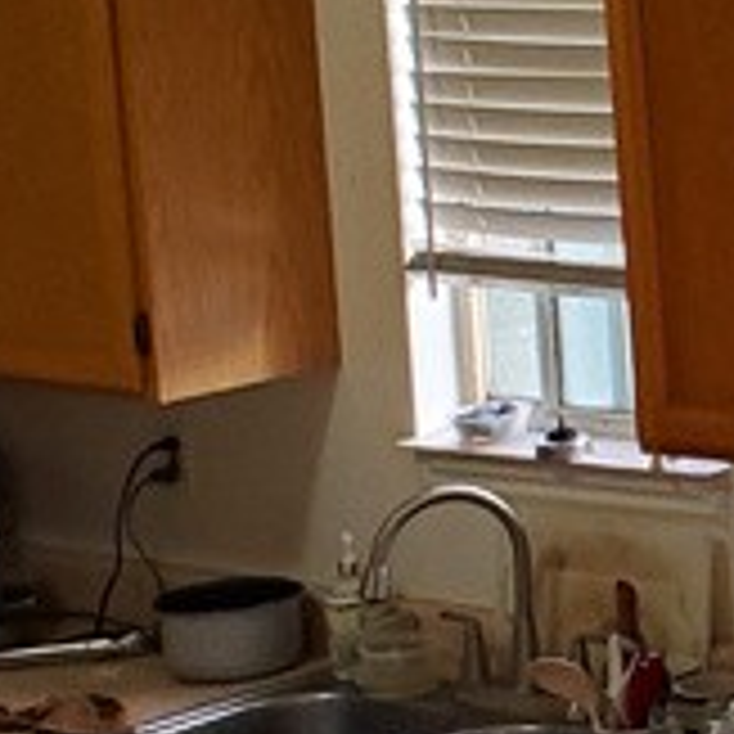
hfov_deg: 11.4
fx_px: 3455
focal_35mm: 144
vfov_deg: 12.1
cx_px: 1238
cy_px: 176
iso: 200
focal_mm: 4.3
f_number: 2.4
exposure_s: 1/60
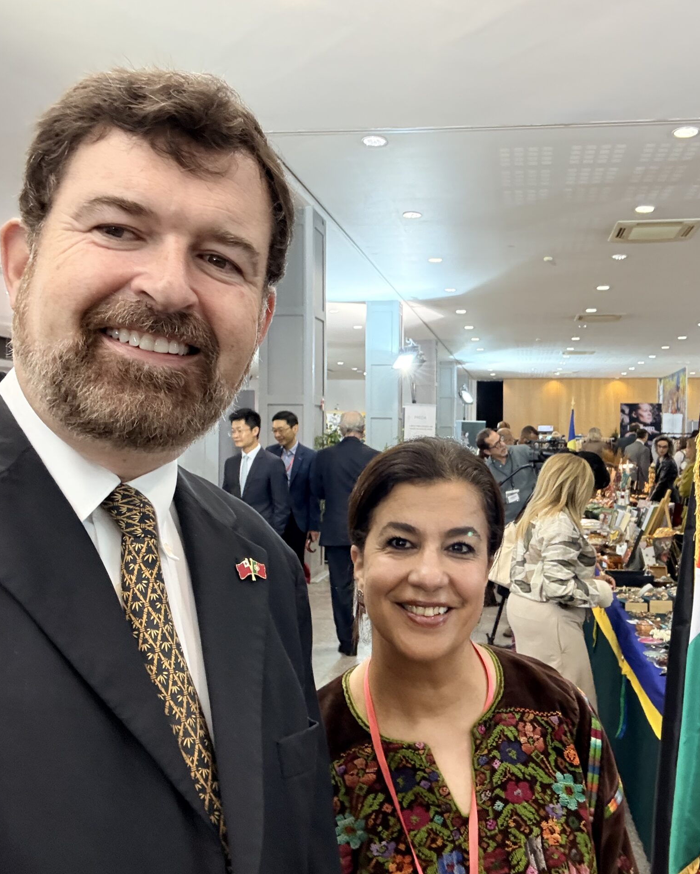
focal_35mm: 30
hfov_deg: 47.9
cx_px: 455
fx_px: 777
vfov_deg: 58.8
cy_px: 437
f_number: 1.9
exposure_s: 1/50
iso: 320
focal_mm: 2.69
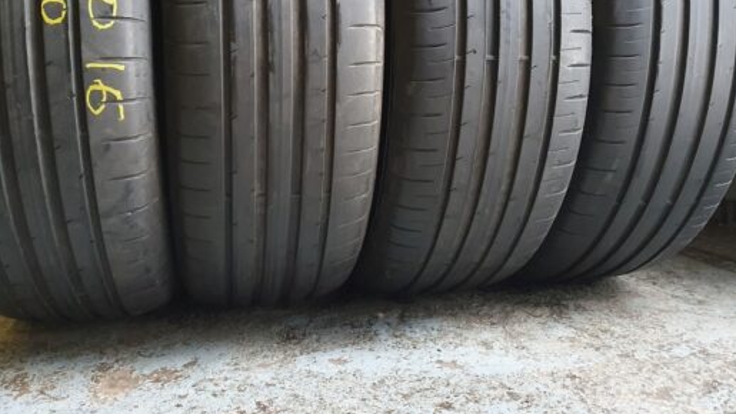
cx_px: 336
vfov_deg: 35.0
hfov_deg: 59.4
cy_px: 113
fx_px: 644
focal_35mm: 33
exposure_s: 1/50
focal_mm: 4.32
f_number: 1.5
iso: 400
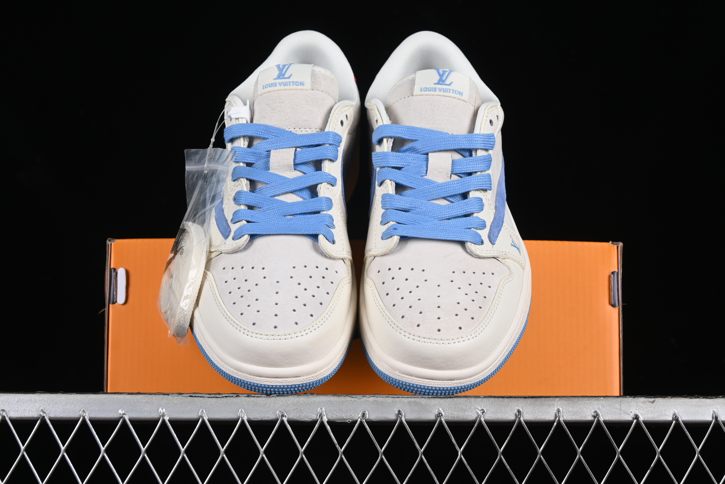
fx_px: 1510
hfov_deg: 27.0
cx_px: 362
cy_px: 242
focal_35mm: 75
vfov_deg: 18.2
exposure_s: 1/80
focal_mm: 50
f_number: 8
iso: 160
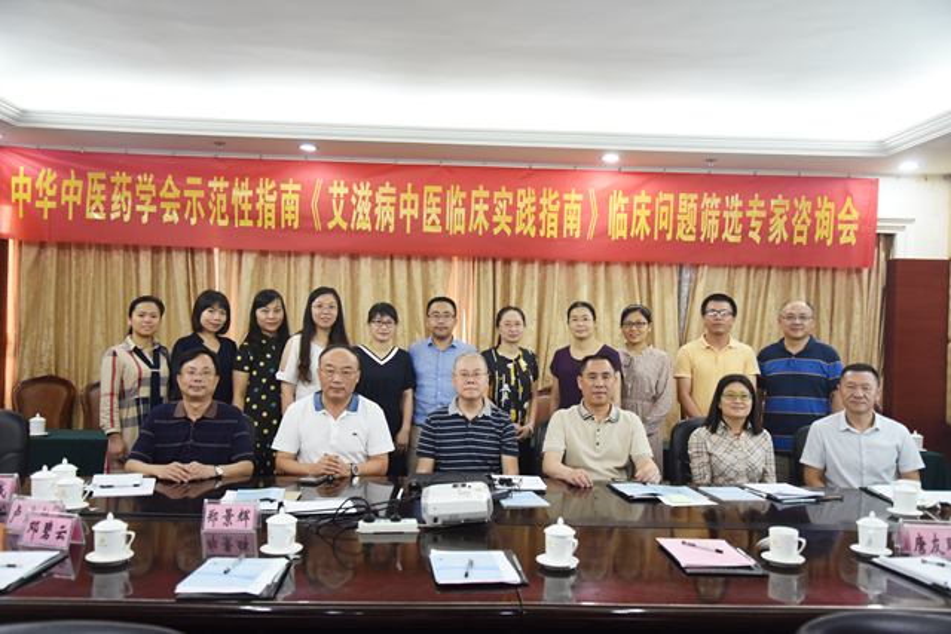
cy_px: 317
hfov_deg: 55.8
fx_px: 898
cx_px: 476
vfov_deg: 38.9
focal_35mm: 34
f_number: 4
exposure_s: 1/40
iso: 1250
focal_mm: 34
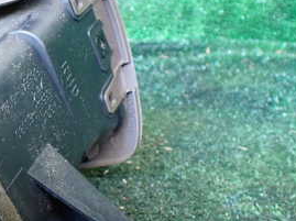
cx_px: -10
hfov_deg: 27.1
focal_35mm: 67
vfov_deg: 21.8
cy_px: 84
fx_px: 572
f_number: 2.3
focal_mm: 5.4
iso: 800
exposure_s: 1/50
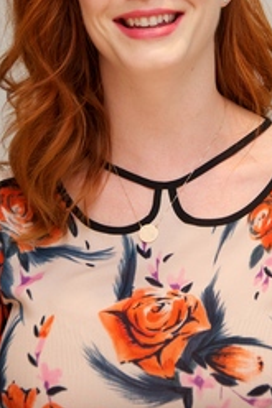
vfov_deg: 8.8
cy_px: 109
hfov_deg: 5.9
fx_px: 2656
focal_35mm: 234
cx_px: 163
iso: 500
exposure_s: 1/60
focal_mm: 145
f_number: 5.6
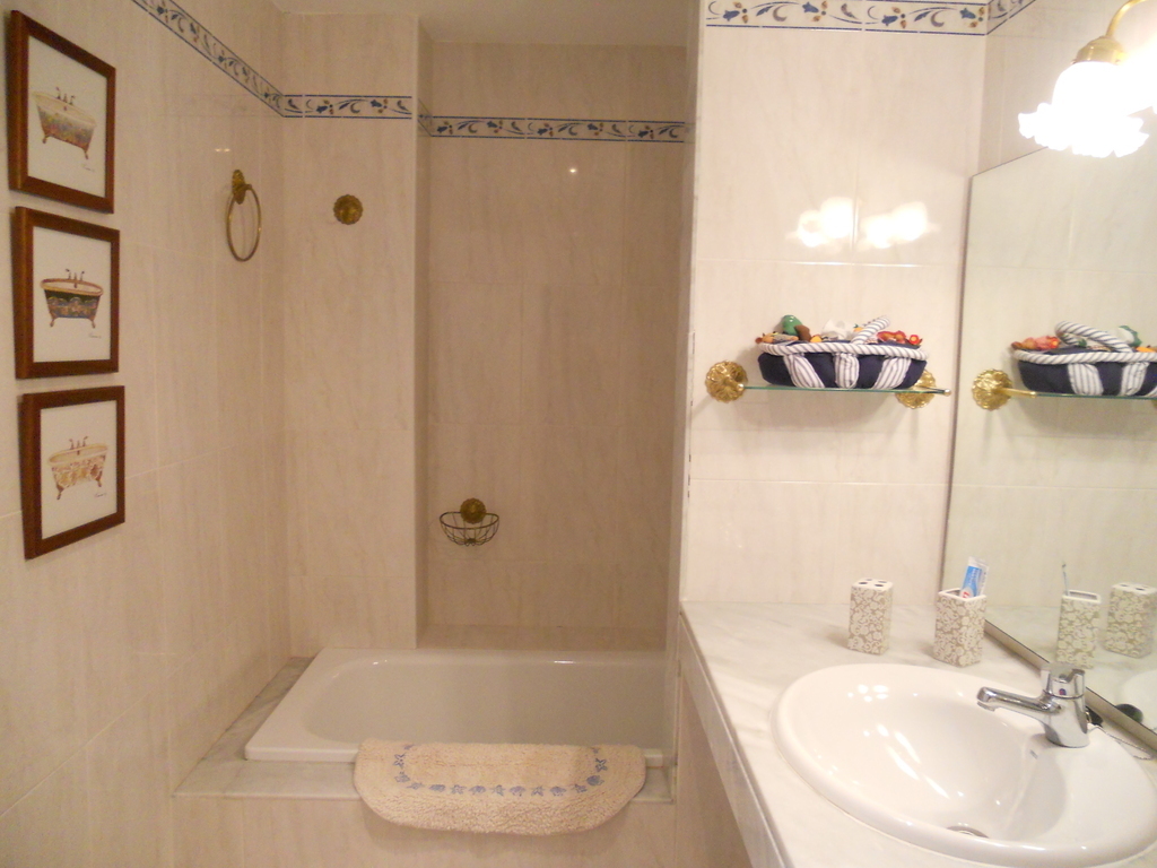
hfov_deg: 65.3
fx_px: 902
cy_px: 434
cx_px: 578
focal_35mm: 27
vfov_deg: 51.4
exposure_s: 1/30
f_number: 3.2
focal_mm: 4.9
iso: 400
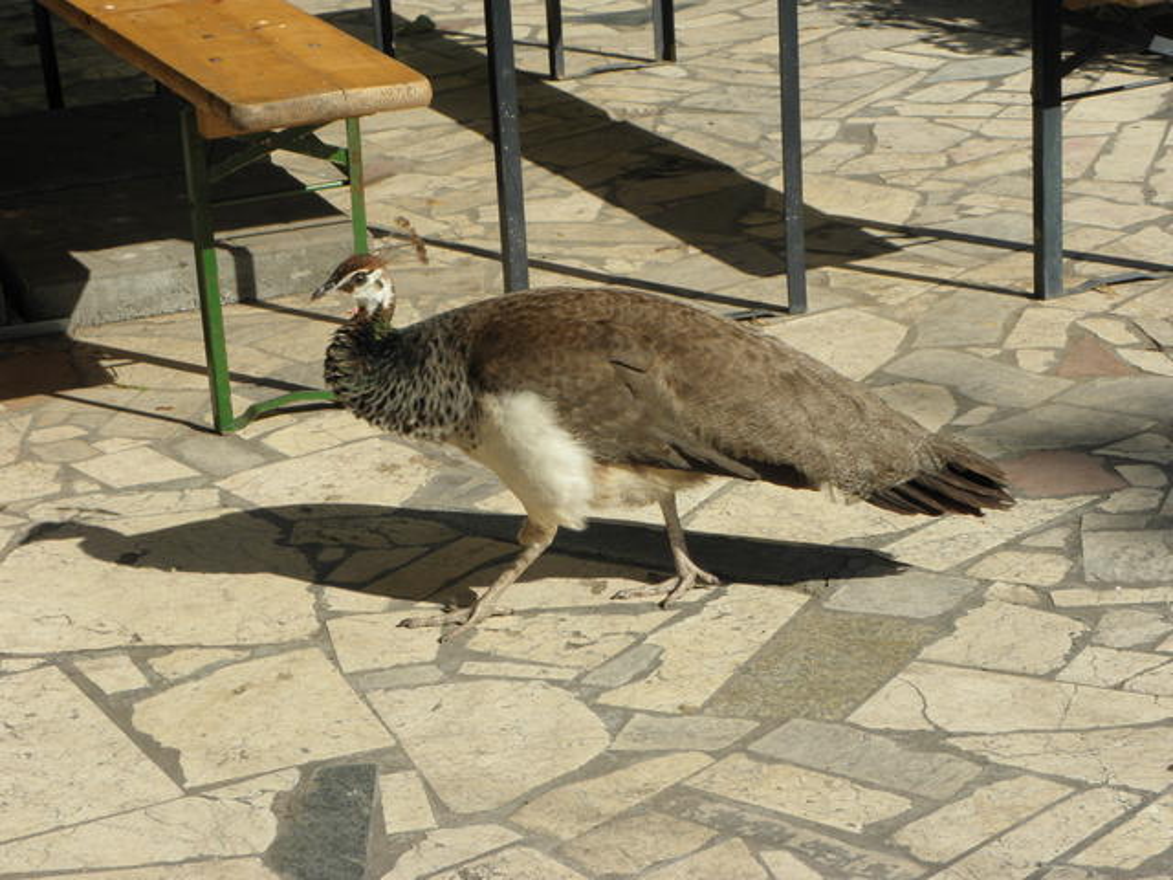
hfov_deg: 18.7
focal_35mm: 105
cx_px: 586
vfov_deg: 14.1
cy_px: 440
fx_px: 3558
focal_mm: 18.76
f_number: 5.6
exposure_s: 1/250
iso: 64
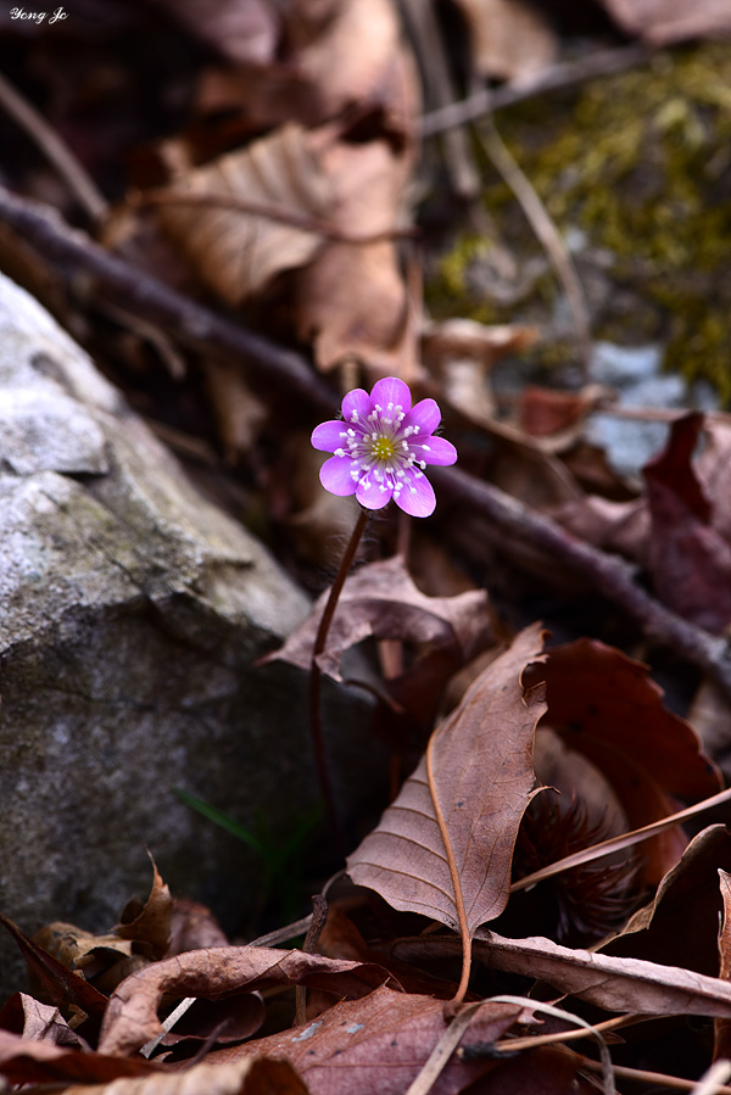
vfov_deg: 19.5
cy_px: 548
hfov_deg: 13.1
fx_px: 3195
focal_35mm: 105
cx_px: 366
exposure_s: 1/100
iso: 200
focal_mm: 105
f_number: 10
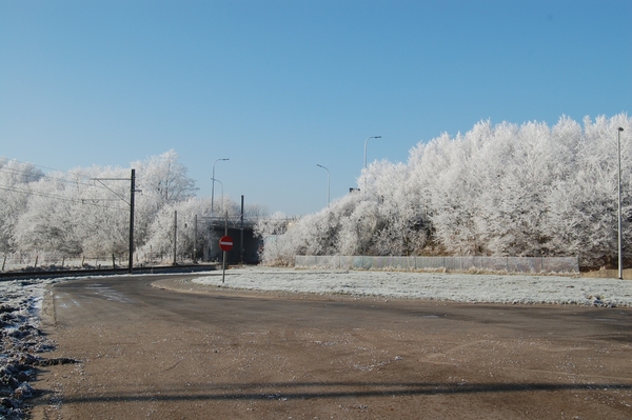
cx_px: 316
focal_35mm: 39
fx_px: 684
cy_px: 210
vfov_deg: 34.2
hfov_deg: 49.6
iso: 200
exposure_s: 1/320
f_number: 9
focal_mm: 26
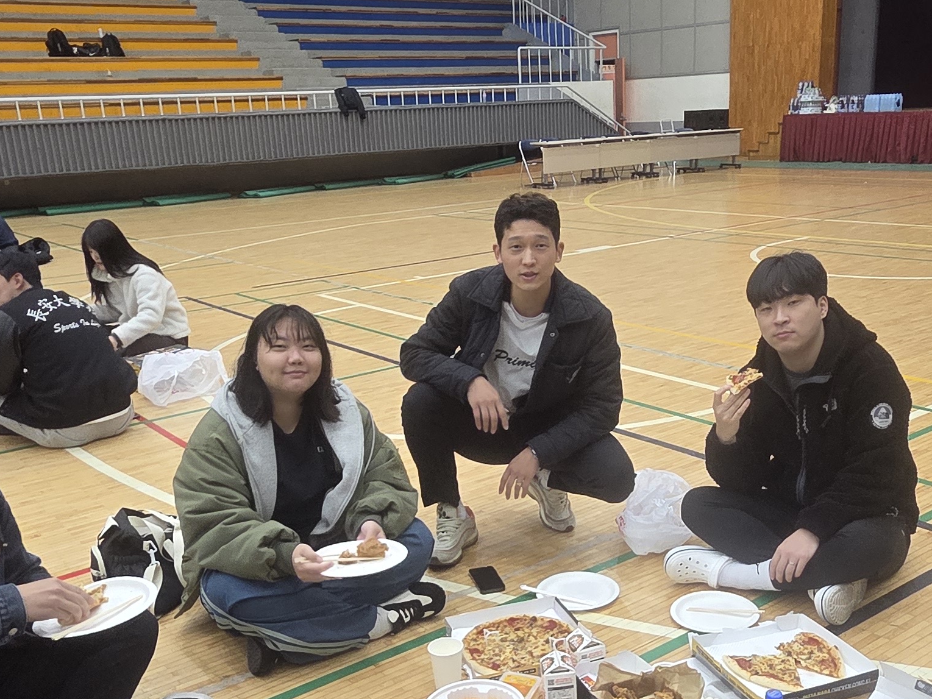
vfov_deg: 41.5
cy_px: 441
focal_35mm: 34
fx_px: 915
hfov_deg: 53.8
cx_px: 528
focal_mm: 2.2
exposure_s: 1/120
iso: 250
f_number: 2.2
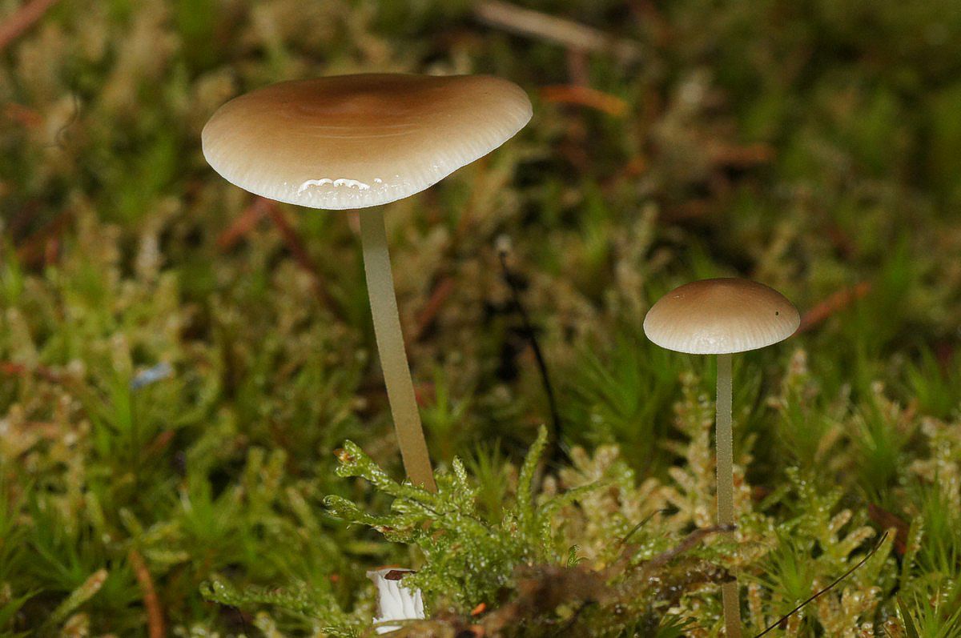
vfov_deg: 10.1
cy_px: 319
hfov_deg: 15.2
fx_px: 3599
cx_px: 480
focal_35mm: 135
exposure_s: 1/160
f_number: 16
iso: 1600
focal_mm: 90
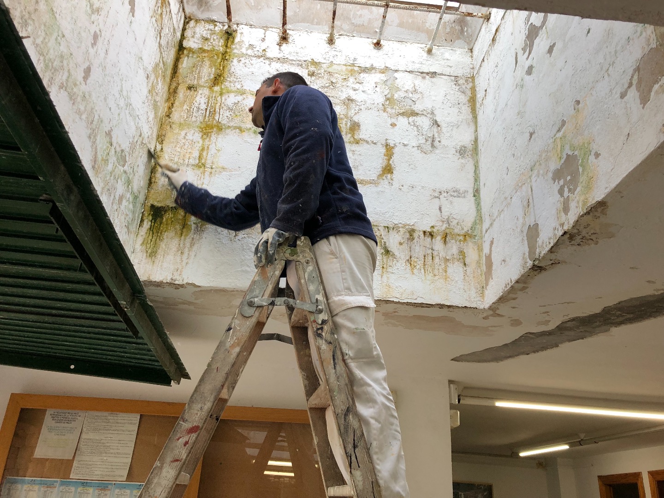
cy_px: 249
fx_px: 537
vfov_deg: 49.7
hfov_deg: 63.4
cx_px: 332
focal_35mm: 28
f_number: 1.8
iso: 32
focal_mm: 3.99
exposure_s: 1/50
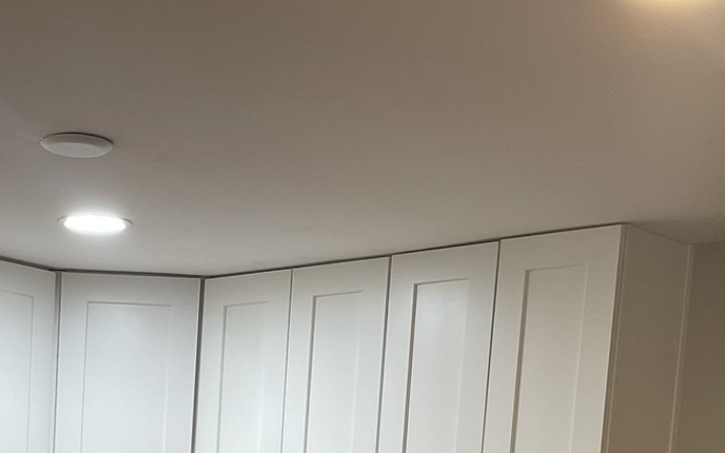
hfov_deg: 24.7
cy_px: 801
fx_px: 1620
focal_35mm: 82
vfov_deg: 14.2
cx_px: 107
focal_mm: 4.2
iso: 64
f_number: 1.6
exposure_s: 1/60
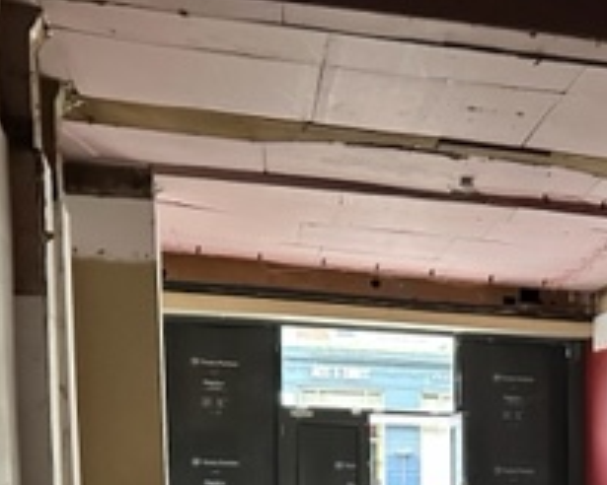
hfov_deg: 23.5
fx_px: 1311
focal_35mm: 73
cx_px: 755
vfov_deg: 19.8
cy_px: 565
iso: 1000
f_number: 1.78
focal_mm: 6.86
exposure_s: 1/41
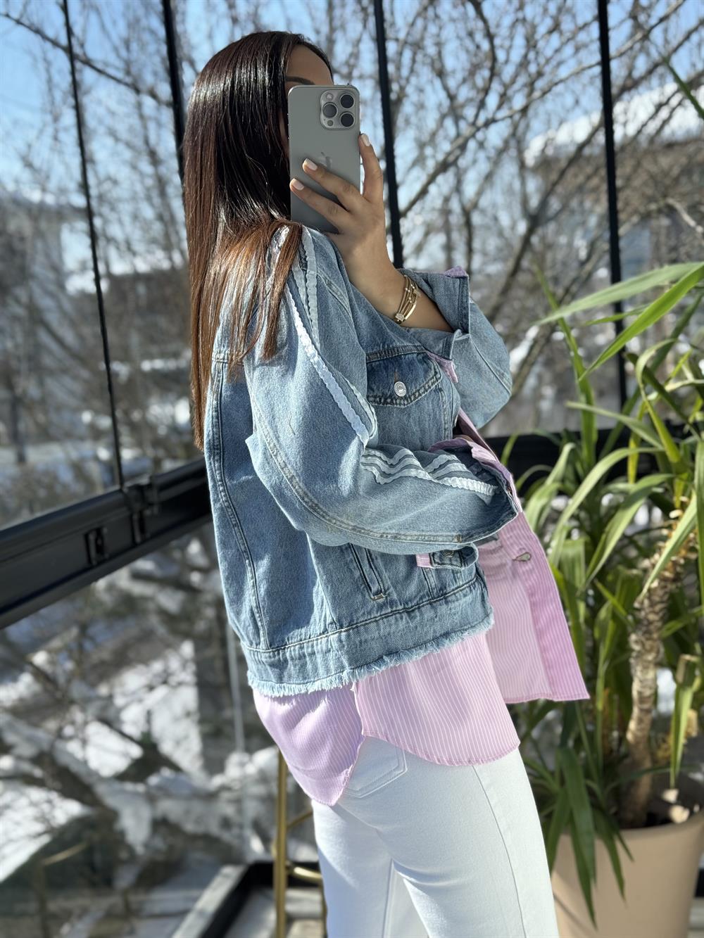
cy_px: 469
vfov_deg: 39.7
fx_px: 1301
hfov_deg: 30.3
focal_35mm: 48
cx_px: 352
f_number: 1.78
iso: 64
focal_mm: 6.76
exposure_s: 1/900
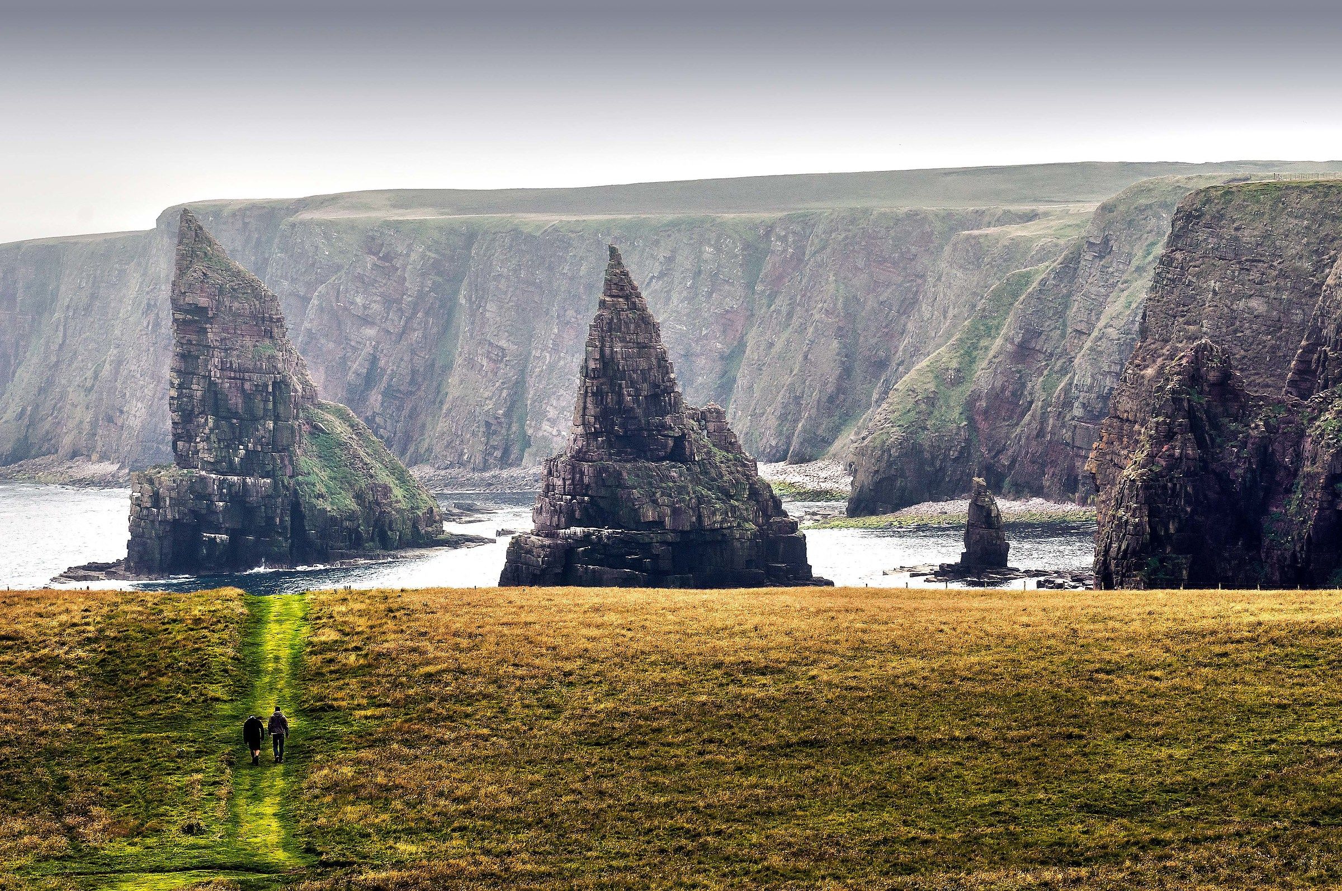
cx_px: 671
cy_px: 446
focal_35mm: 174
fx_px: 6478
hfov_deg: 11.8
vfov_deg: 7.9
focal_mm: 116
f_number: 9
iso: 200
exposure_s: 1/160
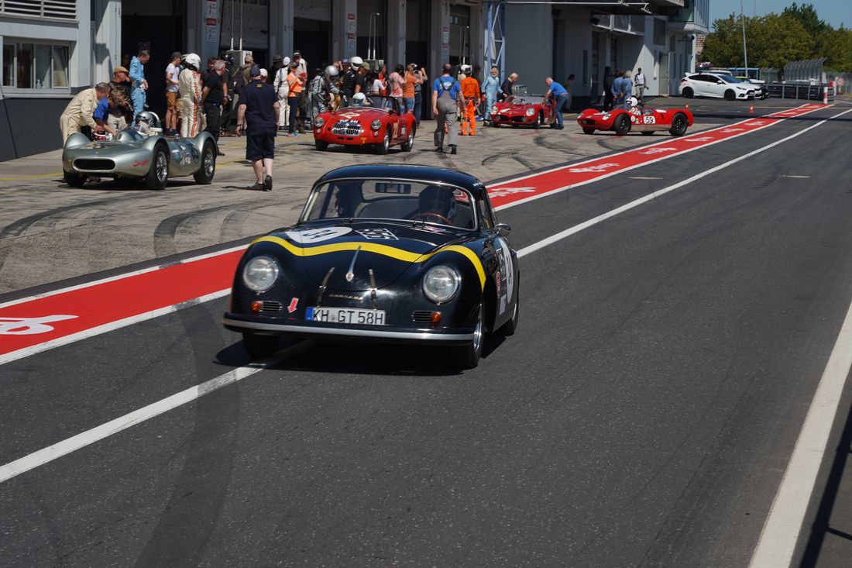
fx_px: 2484
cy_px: 284
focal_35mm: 105
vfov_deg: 13.0
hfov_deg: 19.5
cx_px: 426
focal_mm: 105
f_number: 14
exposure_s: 1/100
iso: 100
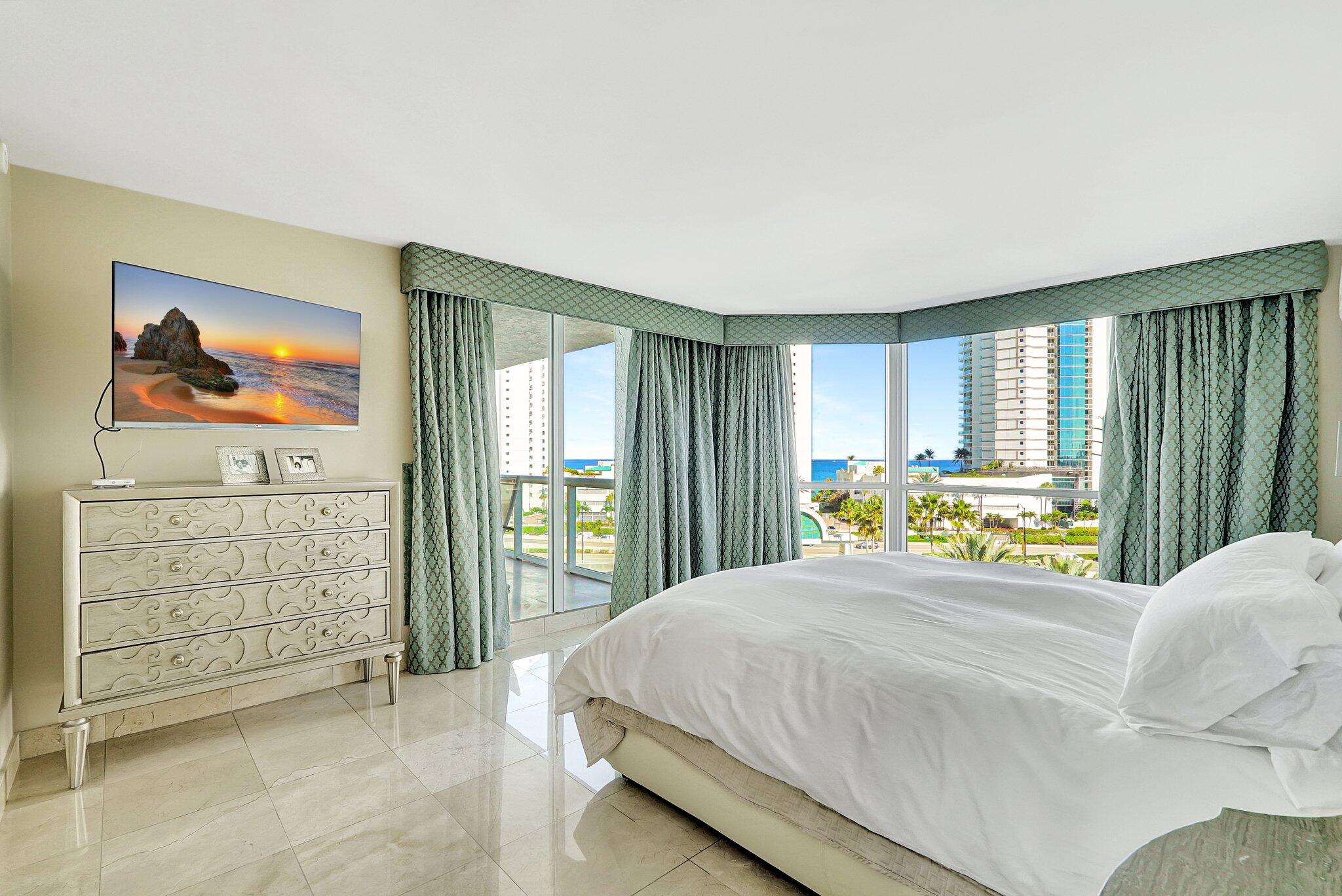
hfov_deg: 94.9
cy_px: 448
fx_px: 615
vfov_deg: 72.1
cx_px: 671
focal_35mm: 16
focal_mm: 16.5
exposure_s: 1/50
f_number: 13
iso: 640
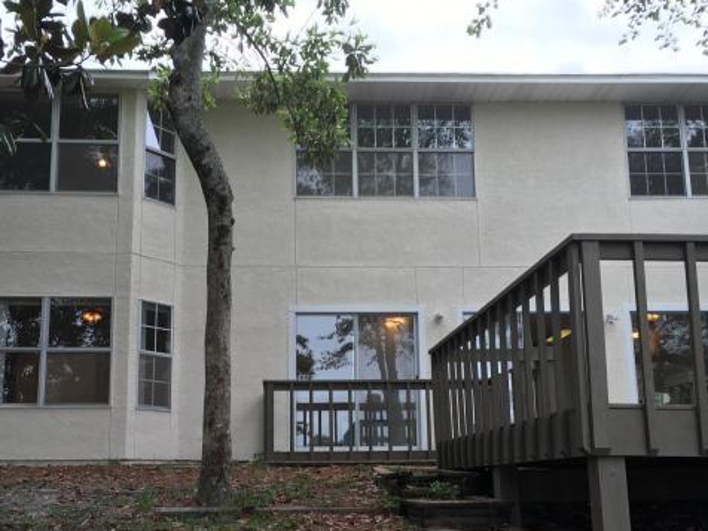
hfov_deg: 47.8
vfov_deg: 36.5
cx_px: 309
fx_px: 798
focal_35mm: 39
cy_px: 347
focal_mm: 4.15
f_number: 2.2
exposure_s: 1/189
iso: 25
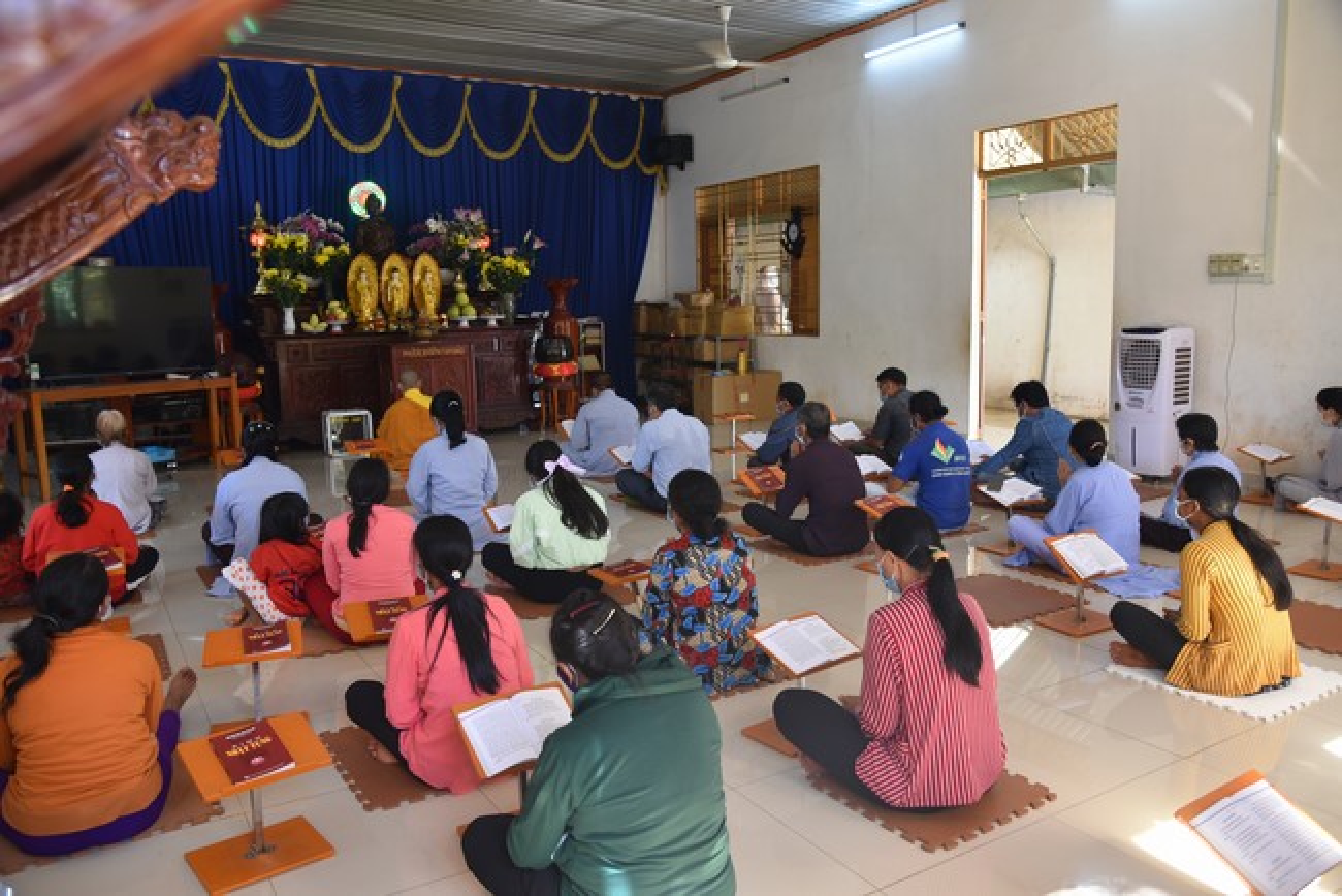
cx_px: 671
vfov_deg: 48.0
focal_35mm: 27
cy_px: 448
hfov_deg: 67.4
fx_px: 1007
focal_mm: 27
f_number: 4
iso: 560
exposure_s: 1/60
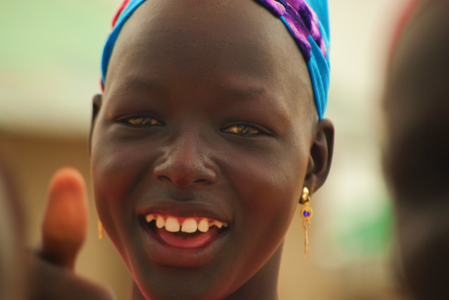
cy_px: 150
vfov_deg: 4.8
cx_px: 224
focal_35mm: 285
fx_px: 3559
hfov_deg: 7.2
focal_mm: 190
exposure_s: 1/100
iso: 200
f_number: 5.6
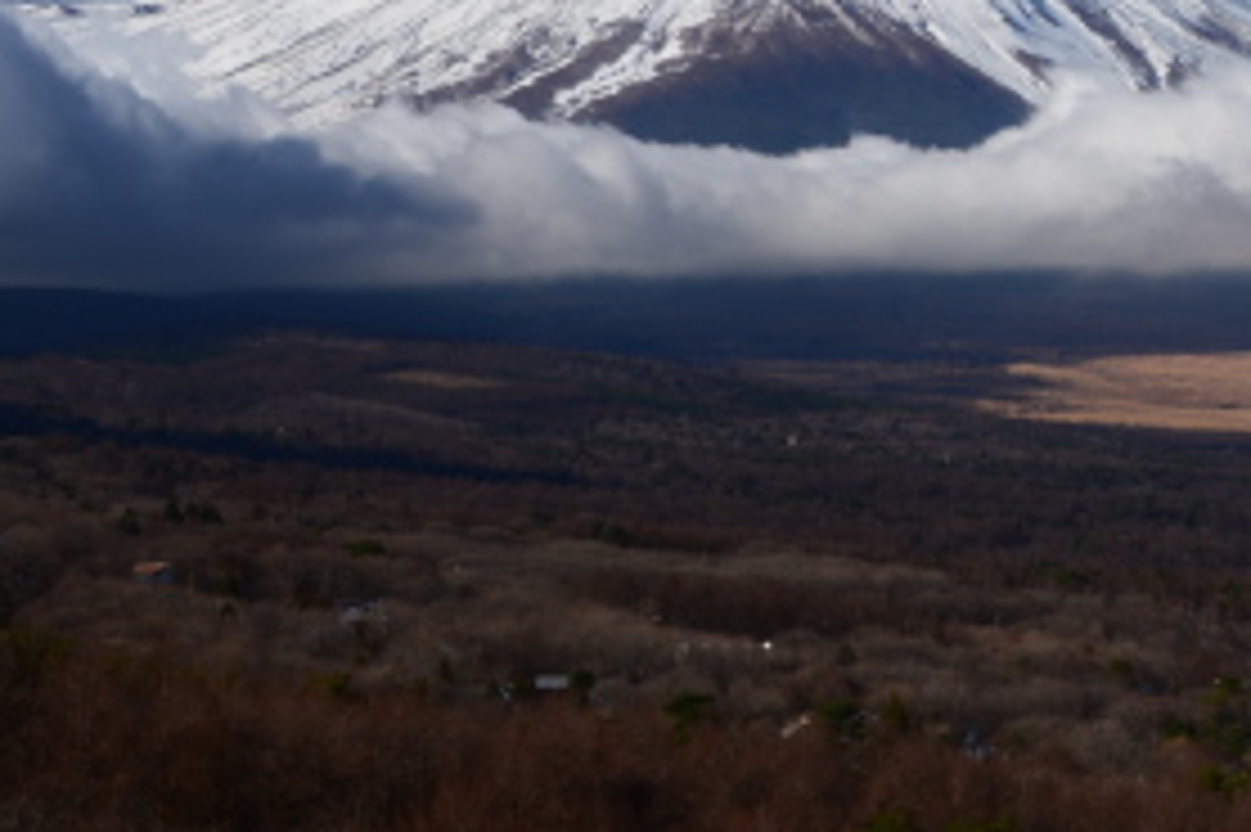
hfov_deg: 16.4
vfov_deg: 11.1
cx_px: 1359
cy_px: -182
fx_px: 4202
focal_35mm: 121
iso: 100
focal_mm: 42
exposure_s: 1/10
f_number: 27
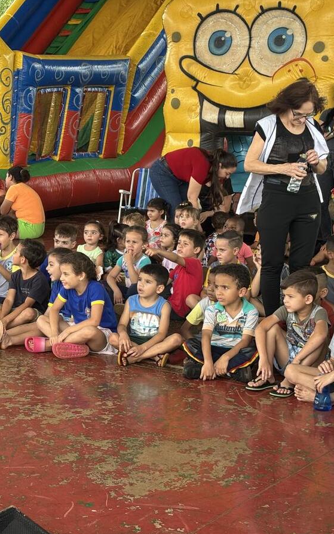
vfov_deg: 27.8
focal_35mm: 74
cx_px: 33
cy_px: 267
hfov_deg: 17.4
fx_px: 1077
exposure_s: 1/172
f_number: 1.6
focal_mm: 5.96
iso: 40
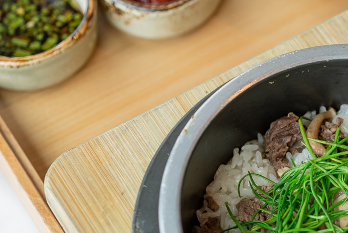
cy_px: 98
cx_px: 430
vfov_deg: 8.8
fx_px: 1518
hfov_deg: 12.7
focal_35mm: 157
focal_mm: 50
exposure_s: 1/100
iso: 100
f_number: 2.2
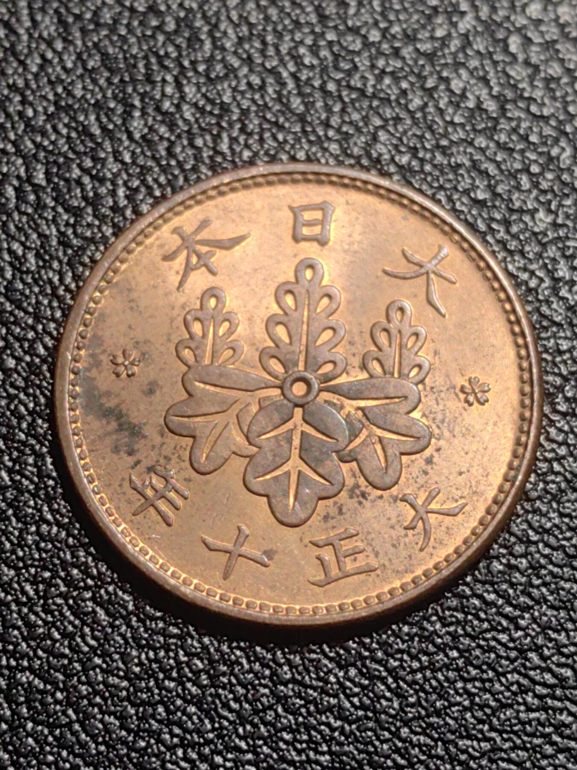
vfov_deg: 23.6
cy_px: 385
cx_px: 288
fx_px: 1845
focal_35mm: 83
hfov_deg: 17.8
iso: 80
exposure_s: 1/100
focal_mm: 5.75
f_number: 2
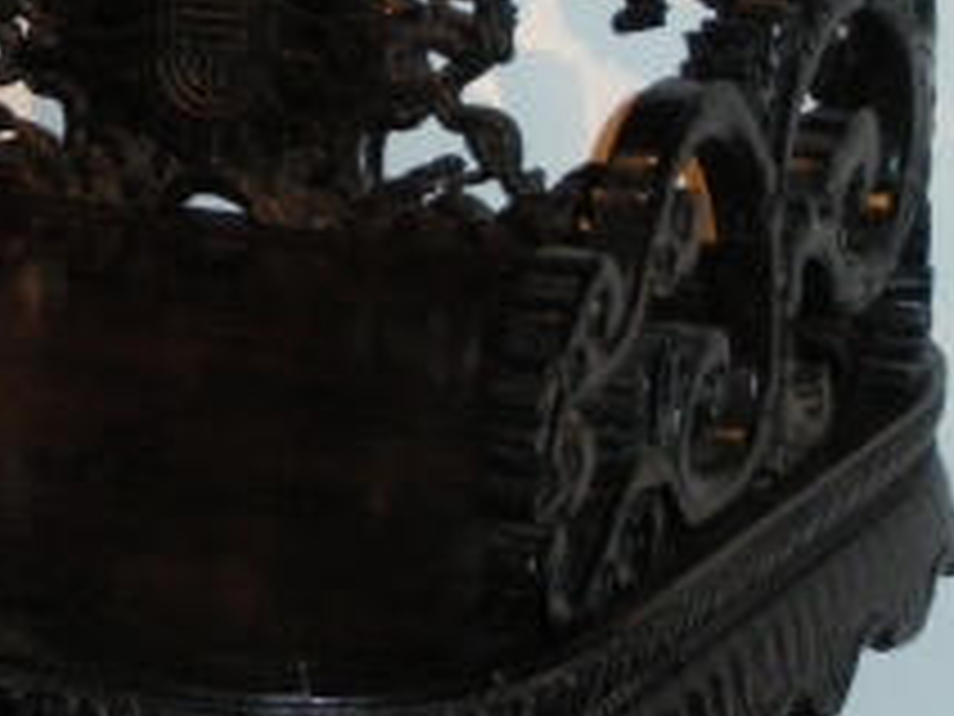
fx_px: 2811
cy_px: 234
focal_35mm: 102
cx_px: 158
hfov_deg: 19.0
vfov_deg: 14.5
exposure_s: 1/50
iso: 400
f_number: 3.5
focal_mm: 6.3
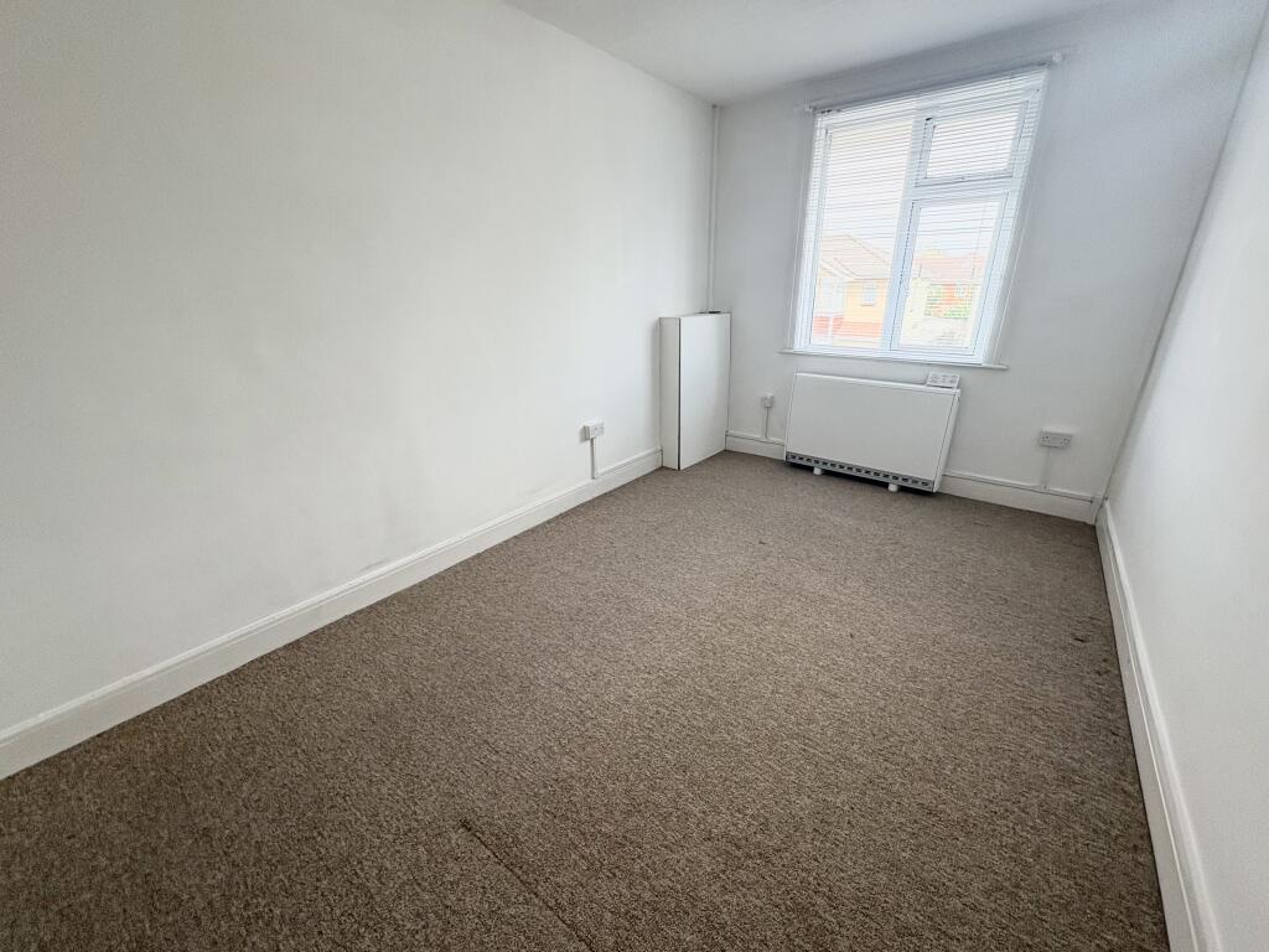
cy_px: 476
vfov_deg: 85.7
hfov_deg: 102.1
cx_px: 634
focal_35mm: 14
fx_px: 513
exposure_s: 1/129
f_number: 2.2
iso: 100
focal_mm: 2.22
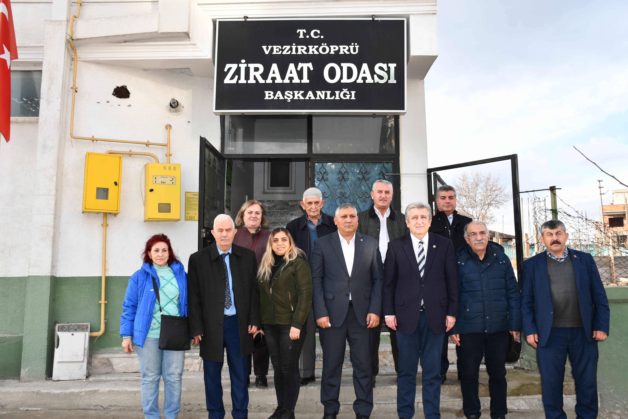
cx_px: 314
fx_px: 523
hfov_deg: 61.9
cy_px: 210
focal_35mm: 30
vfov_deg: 43.6
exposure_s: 1/250
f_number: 6.3
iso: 250
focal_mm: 20
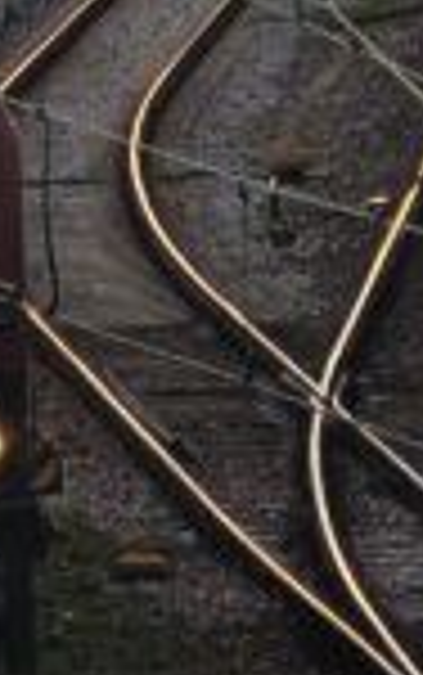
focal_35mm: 867
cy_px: -297
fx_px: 15961
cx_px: -288
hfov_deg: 1.5
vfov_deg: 2.4
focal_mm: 19.4
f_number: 2.5
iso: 50
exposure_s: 1/280
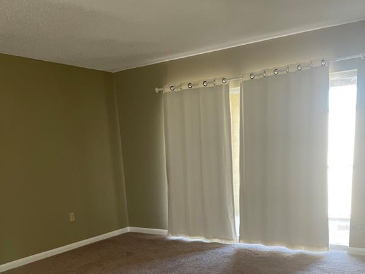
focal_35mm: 35
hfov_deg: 52.6
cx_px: 182
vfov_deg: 38.8
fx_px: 369
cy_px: 227
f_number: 1.6
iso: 200
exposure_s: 1/60
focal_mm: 4.2
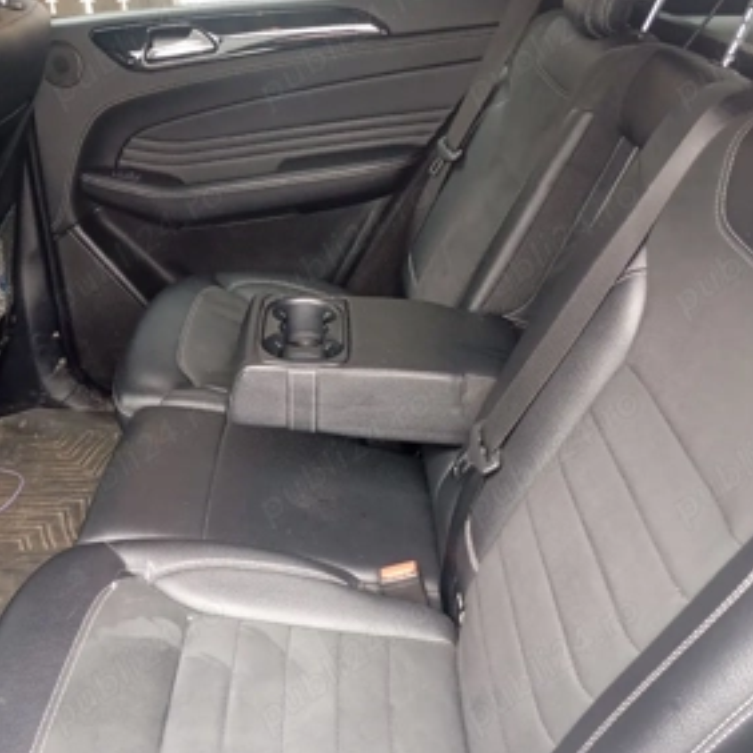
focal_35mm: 35
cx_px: 398
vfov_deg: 46.7
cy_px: 486
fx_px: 861
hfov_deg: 47.2
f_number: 1.8
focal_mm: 4.22
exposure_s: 1/33.3
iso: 1203
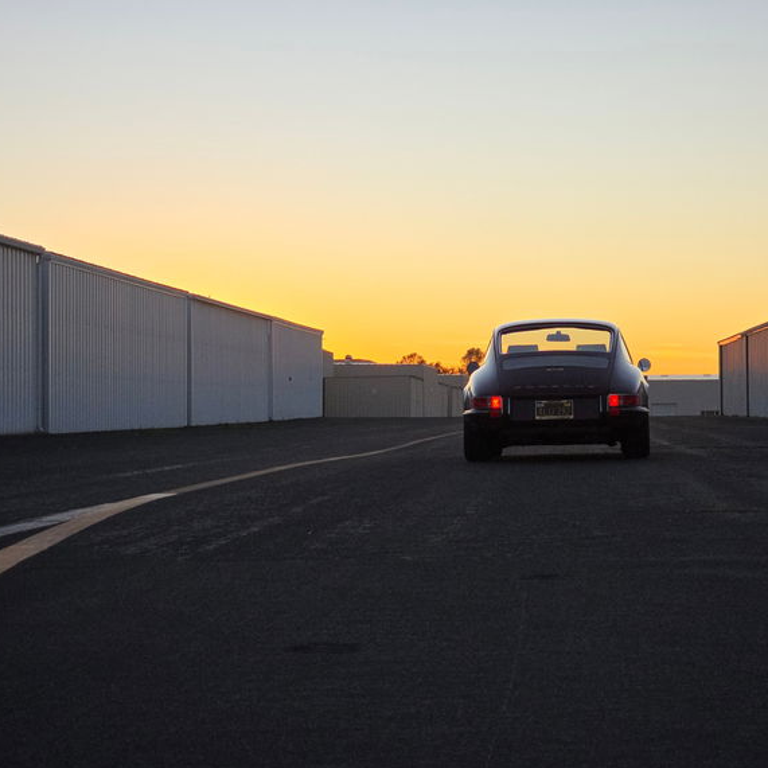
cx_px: 477
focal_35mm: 82
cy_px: 385
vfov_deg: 21.1
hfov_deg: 21.1
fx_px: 2058
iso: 50
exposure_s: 1/641
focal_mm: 7.9
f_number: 2.4
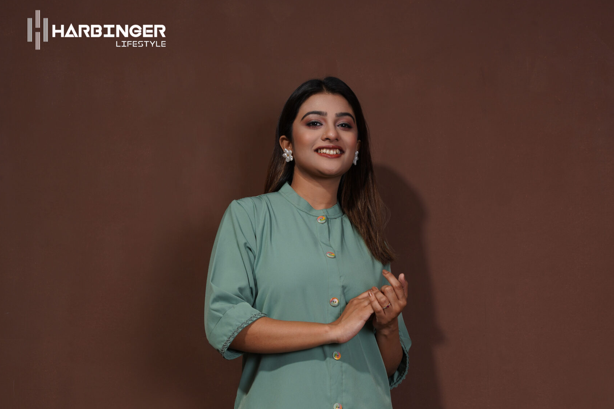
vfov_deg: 18.9
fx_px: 1178
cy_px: 450
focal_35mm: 69
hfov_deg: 29.2
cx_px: 307
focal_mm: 45.7
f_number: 14
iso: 160
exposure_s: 1/160
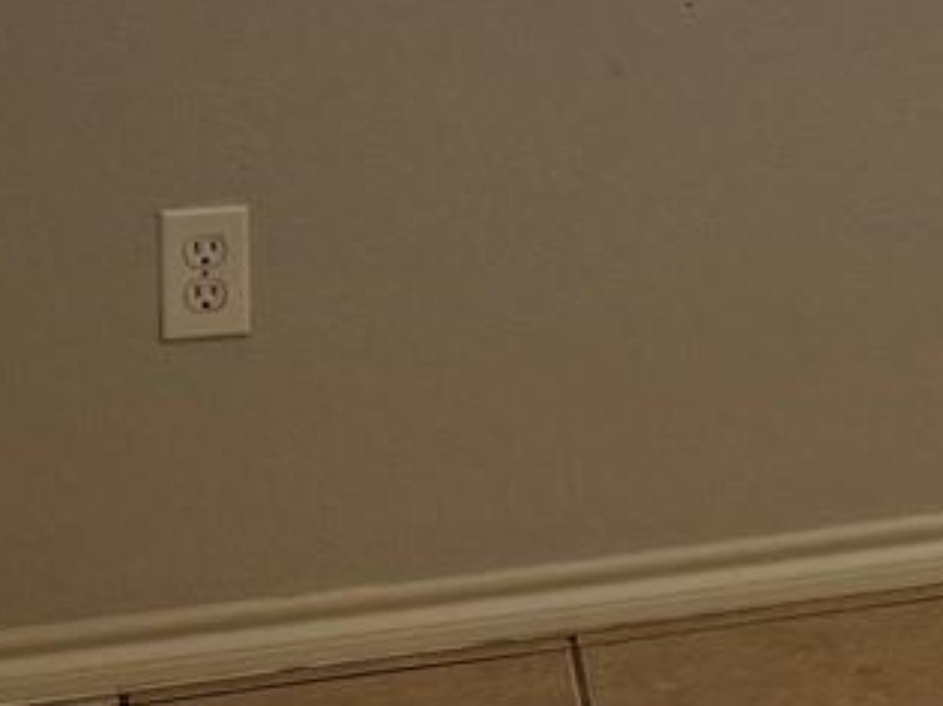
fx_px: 4248
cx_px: 2161
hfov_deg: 11.0
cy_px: -452
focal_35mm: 156
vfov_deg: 9.2
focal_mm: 6.76
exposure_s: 1/156
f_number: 1.78
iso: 100
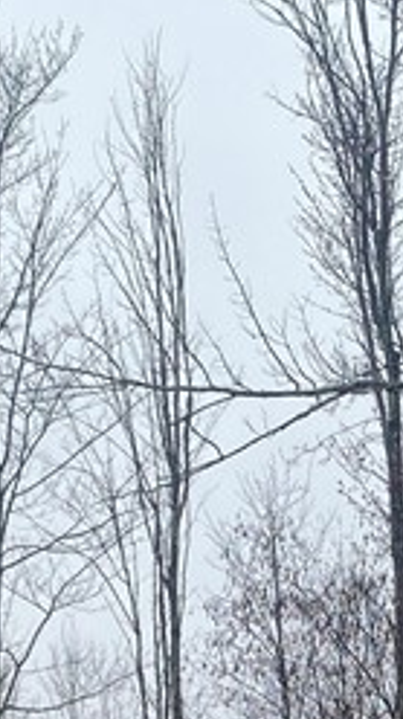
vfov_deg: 16.8
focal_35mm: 117
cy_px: 1035
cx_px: 478
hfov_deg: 10.2
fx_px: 2229
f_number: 1.8
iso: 32
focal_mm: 4.25
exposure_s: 1/711
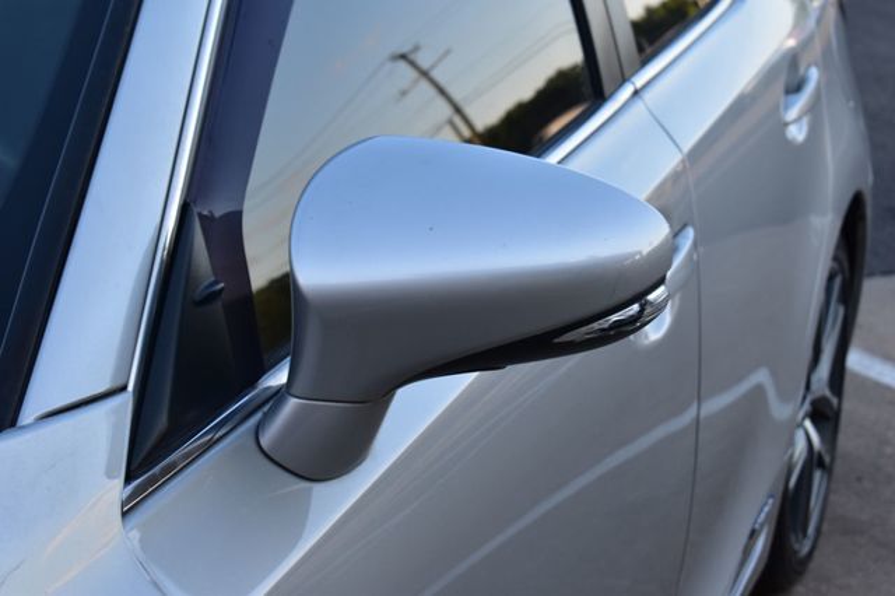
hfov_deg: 24.6
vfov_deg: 16.5
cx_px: 448
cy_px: 298
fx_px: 2050
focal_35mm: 82
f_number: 9
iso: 400
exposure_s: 1/160
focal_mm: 55
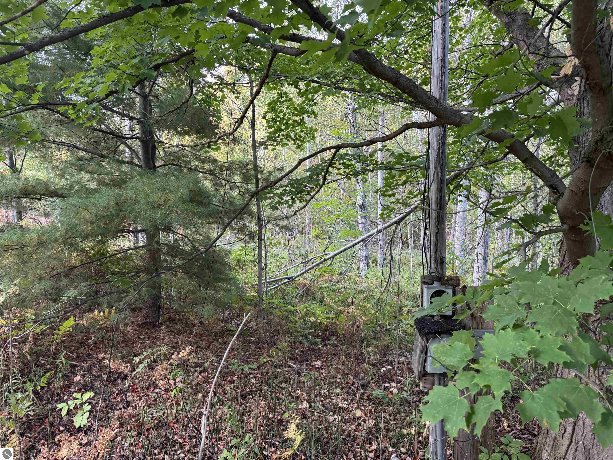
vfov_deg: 56.8
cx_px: 306
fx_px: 425
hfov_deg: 71.6
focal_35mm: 24
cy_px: 230
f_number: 1.78
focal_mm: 6.76
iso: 200
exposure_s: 1/118
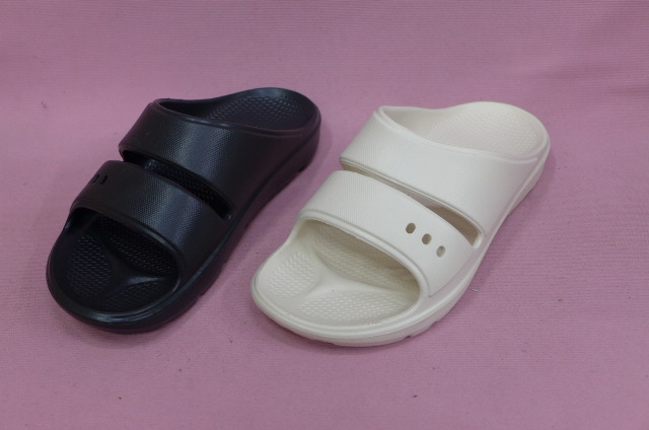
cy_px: 215
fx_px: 774
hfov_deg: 45.5
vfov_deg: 31.1
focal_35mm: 43
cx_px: 324
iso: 80
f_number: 1.8
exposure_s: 1/80
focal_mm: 8.4
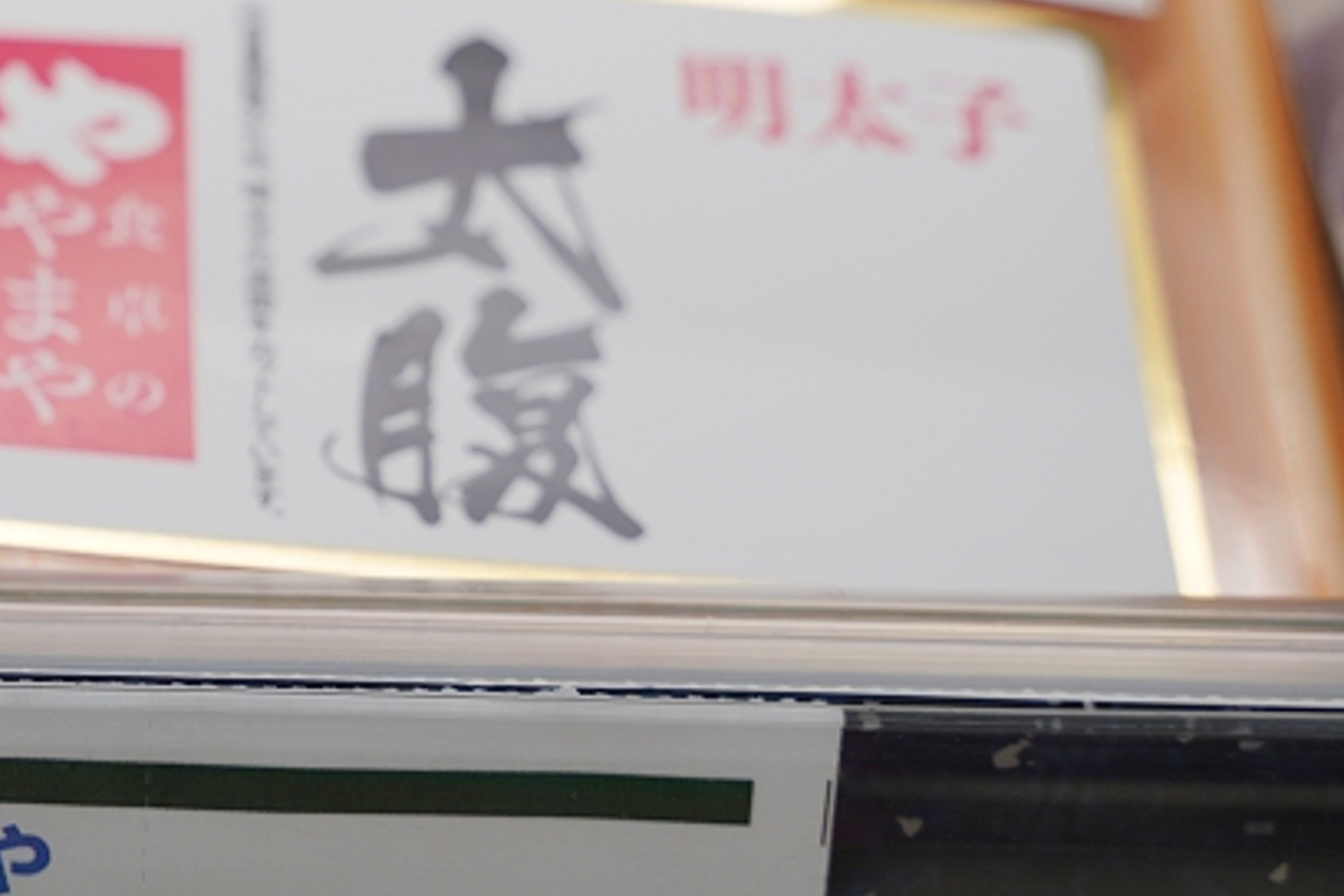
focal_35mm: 147
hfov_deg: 13.7
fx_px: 5488
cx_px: -148
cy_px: 184
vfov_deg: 9.3
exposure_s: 1/60
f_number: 4
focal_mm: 50
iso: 100
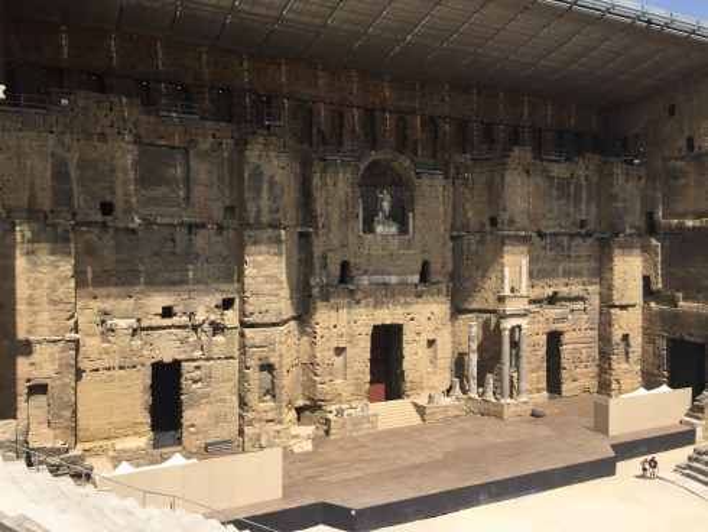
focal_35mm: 29
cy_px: 266
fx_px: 593
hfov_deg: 61.6
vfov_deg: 48.3
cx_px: 354
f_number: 2.2
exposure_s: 1/1647
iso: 32
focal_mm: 4.15
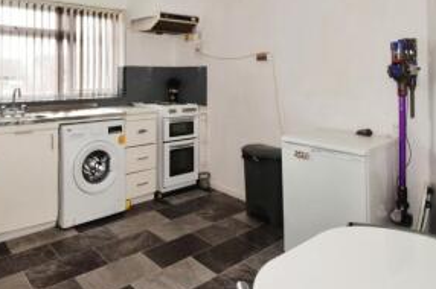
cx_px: 148
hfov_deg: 69.7
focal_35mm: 25
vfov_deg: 48.5
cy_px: 62
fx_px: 302
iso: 1000
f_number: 10
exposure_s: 1/80
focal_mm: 10
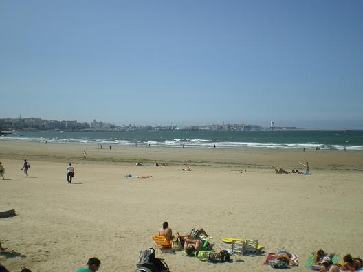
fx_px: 398
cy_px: 136
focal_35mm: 38
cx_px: 182
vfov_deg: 37.7
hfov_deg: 49.0
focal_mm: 6.3
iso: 64
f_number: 4.6
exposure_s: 1/640
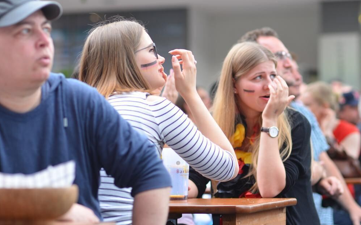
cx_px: 181
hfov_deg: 16.0
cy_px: 113
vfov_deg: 10.0
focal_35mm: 131
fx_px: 1284
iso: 400
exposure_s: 1/250
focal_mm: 85
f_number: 2.8
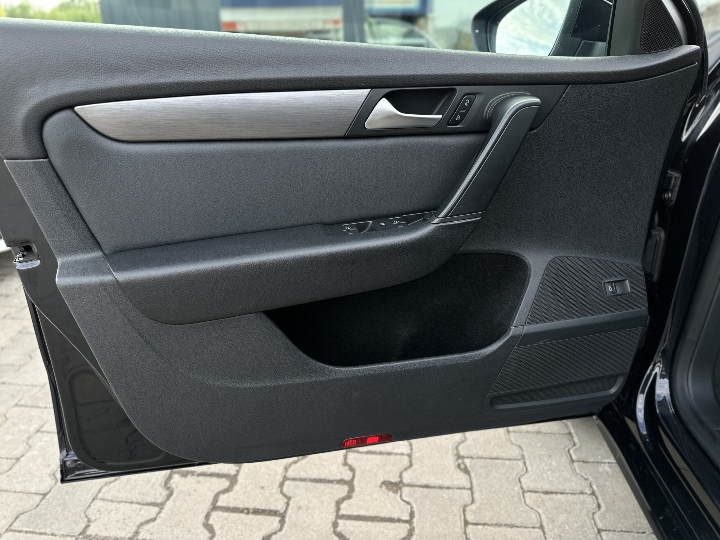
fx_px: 499
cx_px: 360
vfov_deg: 56.8
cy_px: 270
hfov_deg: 71.6
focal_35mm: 24
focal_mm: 6.86
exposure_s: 1/121
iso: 64
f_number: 1.78
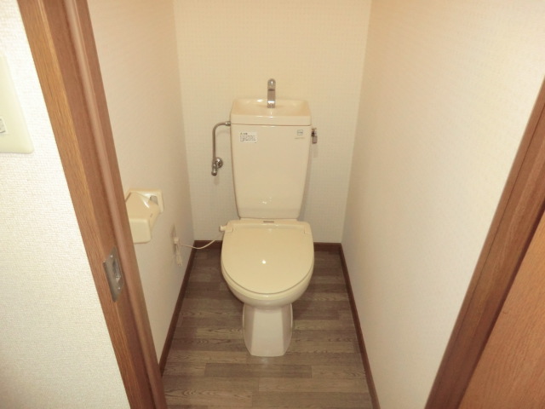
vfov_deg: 56.8
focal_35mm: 24
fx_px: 378
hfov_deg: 71.6
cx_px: 272
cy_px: 204
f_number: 3.2
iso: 400
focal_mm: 4.3
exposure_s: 1/40
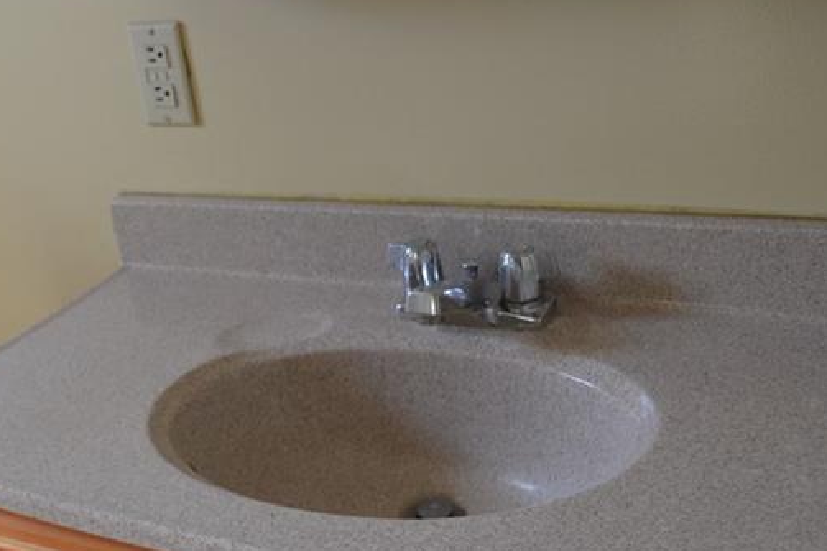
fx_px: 1263
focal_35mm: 55
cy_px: 410
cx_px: 140
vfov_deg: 24.3
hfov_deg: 34.9
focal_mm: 18
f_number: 3.5
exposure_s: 1/50
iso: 400
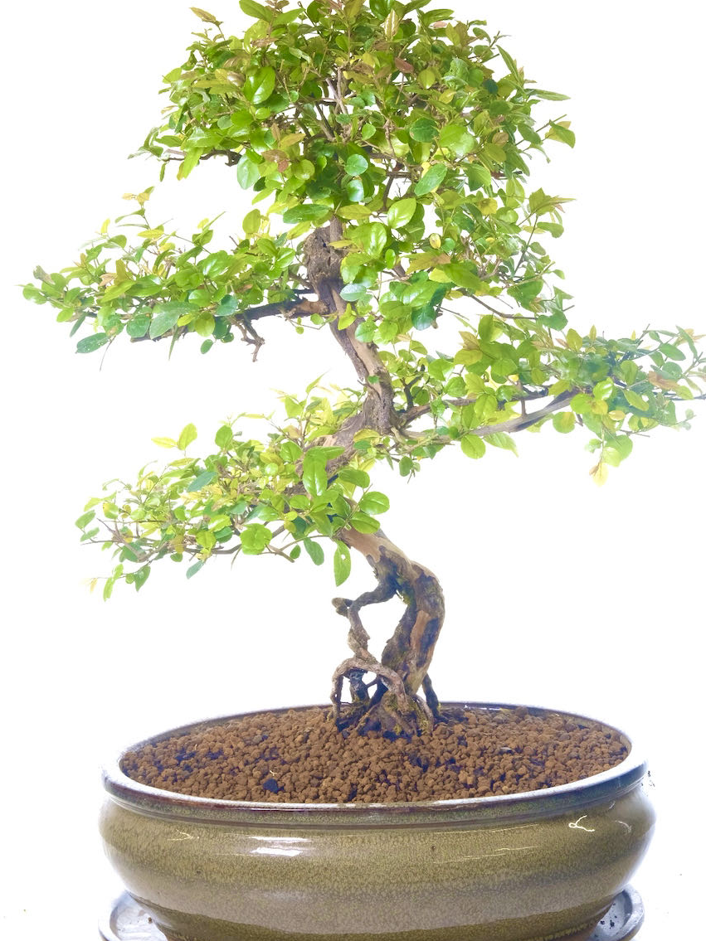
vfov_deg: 21.8
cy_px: 492
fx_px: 2448
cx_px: 353
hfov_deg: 16.4
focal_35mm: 90
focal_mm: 55
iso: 2000
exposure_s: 1/15
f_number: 13
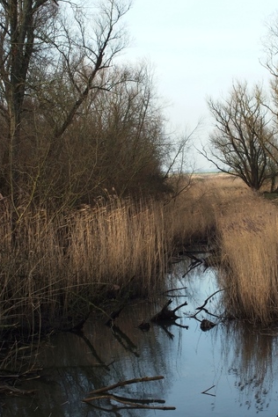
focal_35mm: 61
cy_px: 200
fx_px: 707
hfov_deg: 22.1
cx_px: 200
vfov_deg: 32.9
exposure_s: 1/60
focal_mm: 28
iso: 320
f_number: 14
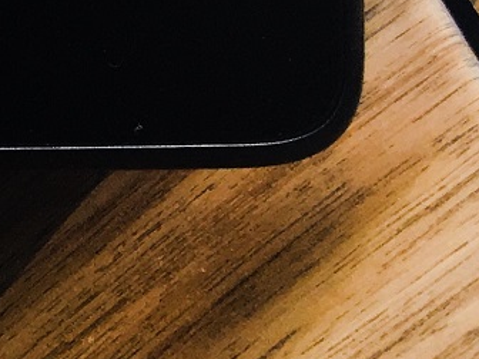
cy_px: -512
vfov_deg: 7.7
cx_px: -910
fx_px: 2491
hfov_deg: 9.1
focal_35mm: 180
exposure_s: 1/100
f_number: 2.2
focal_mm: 4.15
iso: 40
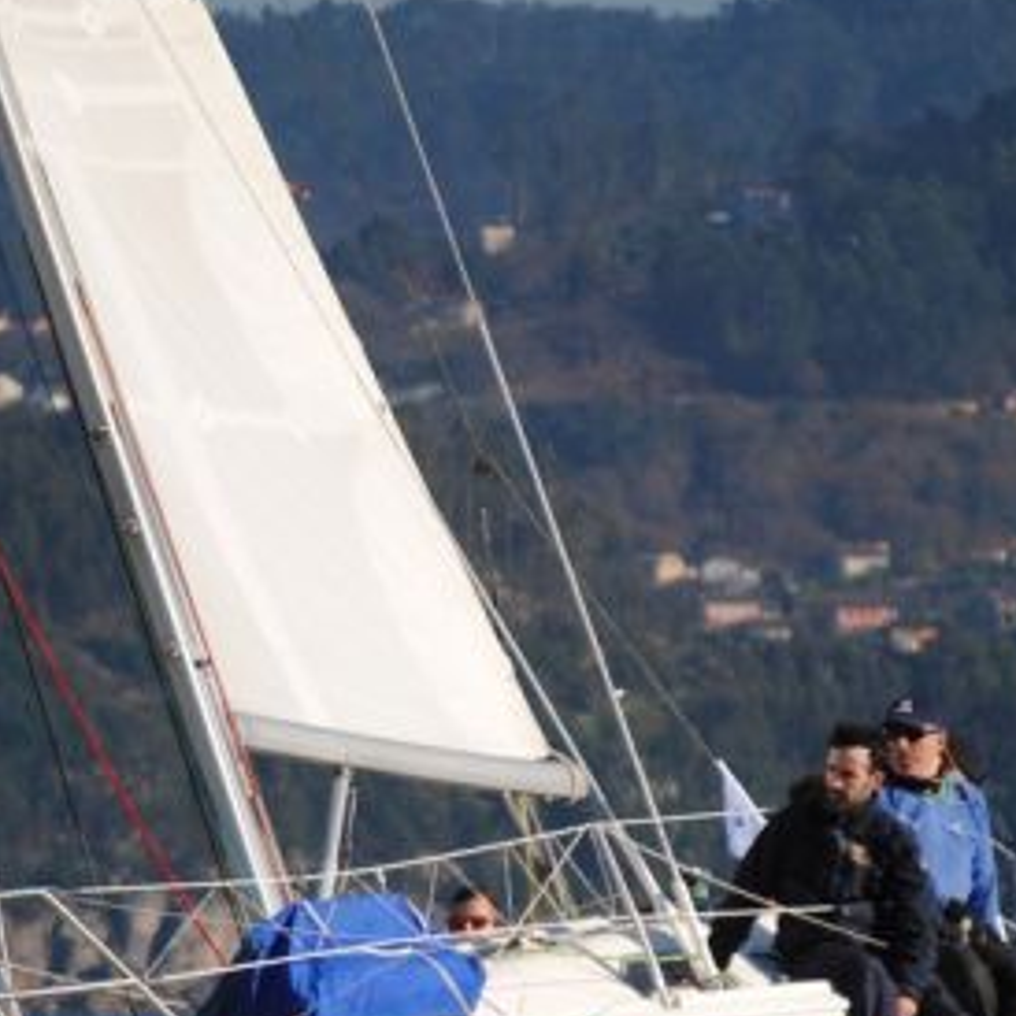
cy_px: 881
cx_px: 467
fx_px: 19791
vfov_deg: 2.9
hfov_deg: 2.9
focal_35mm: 596
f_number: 5.3
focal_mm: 160
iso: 200
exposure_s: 1/1600
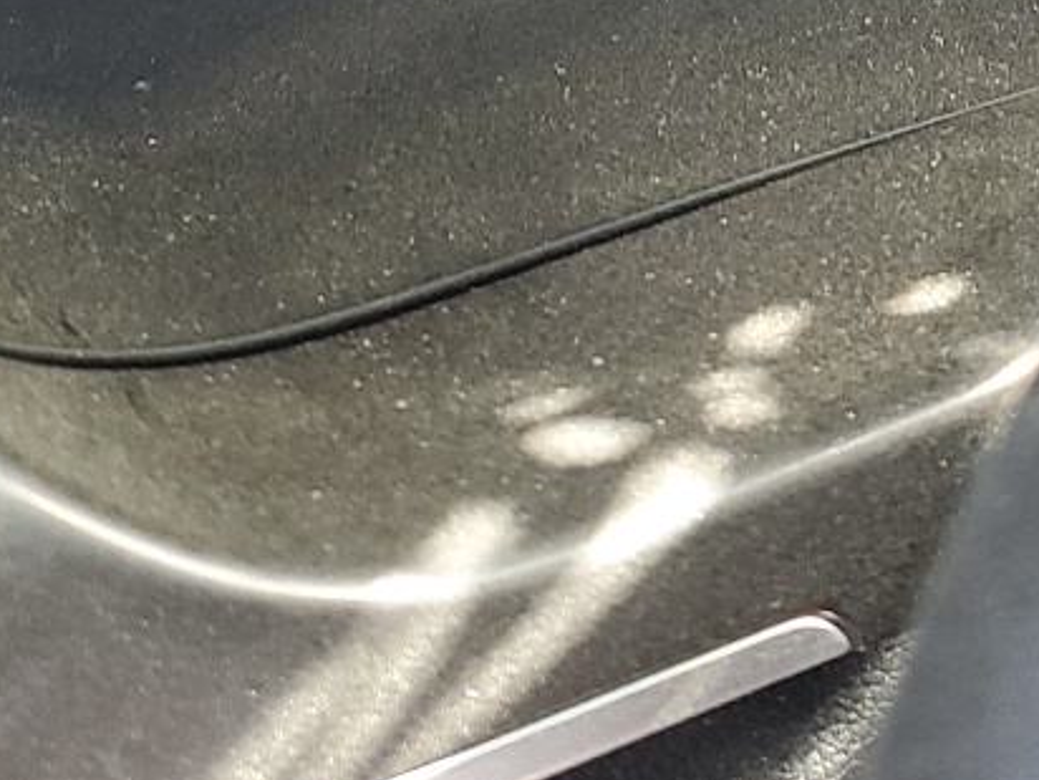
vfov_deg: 13.1
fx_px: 3032
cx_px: 656
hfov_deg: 19.4
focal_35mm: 101
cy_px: -656
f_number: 1.5
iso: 61
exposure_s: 1/120
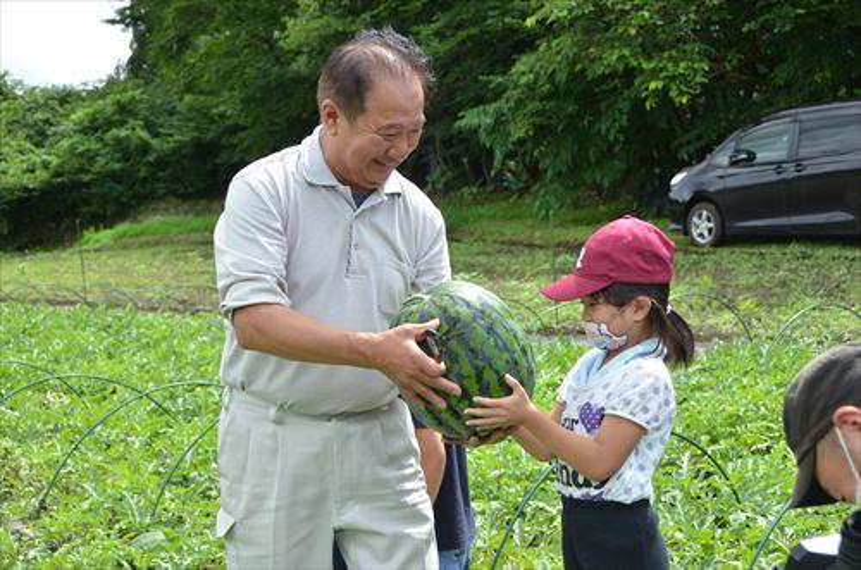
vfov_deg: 21.5
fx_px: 1503
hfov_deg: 32.0
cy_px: 285
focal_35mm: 63
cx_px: 430
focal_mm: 42
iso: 320
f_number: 20
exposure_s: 1/640
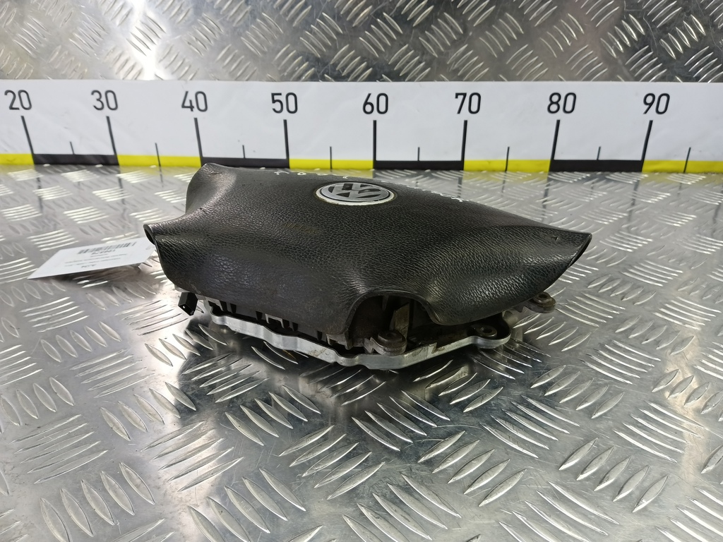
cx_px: 362
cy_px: 271
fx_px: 480
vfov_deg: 58.9
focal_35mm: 23
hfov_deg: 73.9
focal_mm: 4.11
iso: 153
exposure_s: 1/50
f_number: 1.6
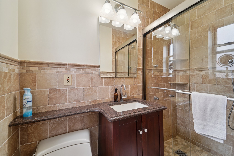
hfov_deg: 104.3
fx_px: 91
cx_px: 117
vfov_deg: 81.2
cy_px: 78
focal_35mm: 14
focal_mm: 14
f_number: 8
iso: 400
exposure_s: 1/15
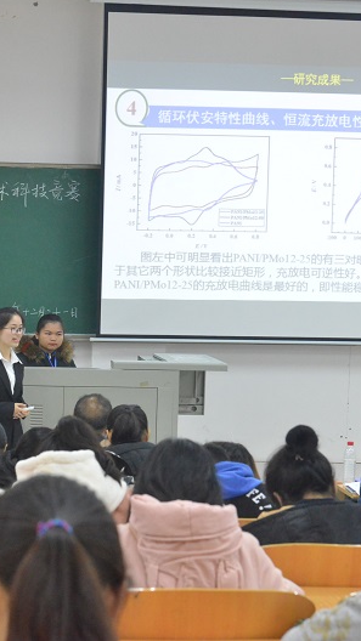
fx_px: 1889
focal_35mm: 111
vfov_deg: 19.3
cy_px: 319
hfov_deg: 10.9
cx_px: 97
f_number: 8
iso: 6400
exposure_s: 1/125
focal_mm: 70
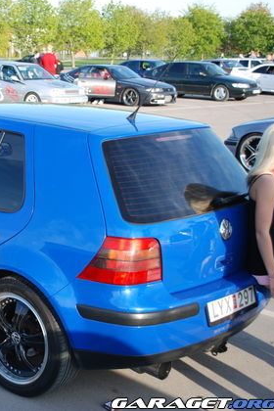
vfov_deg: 31.4
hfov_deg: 20.2
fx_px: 731
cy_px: 204
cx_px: -34
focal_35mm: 64
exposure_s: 1/125
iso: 110
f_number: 5.6
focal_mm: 28
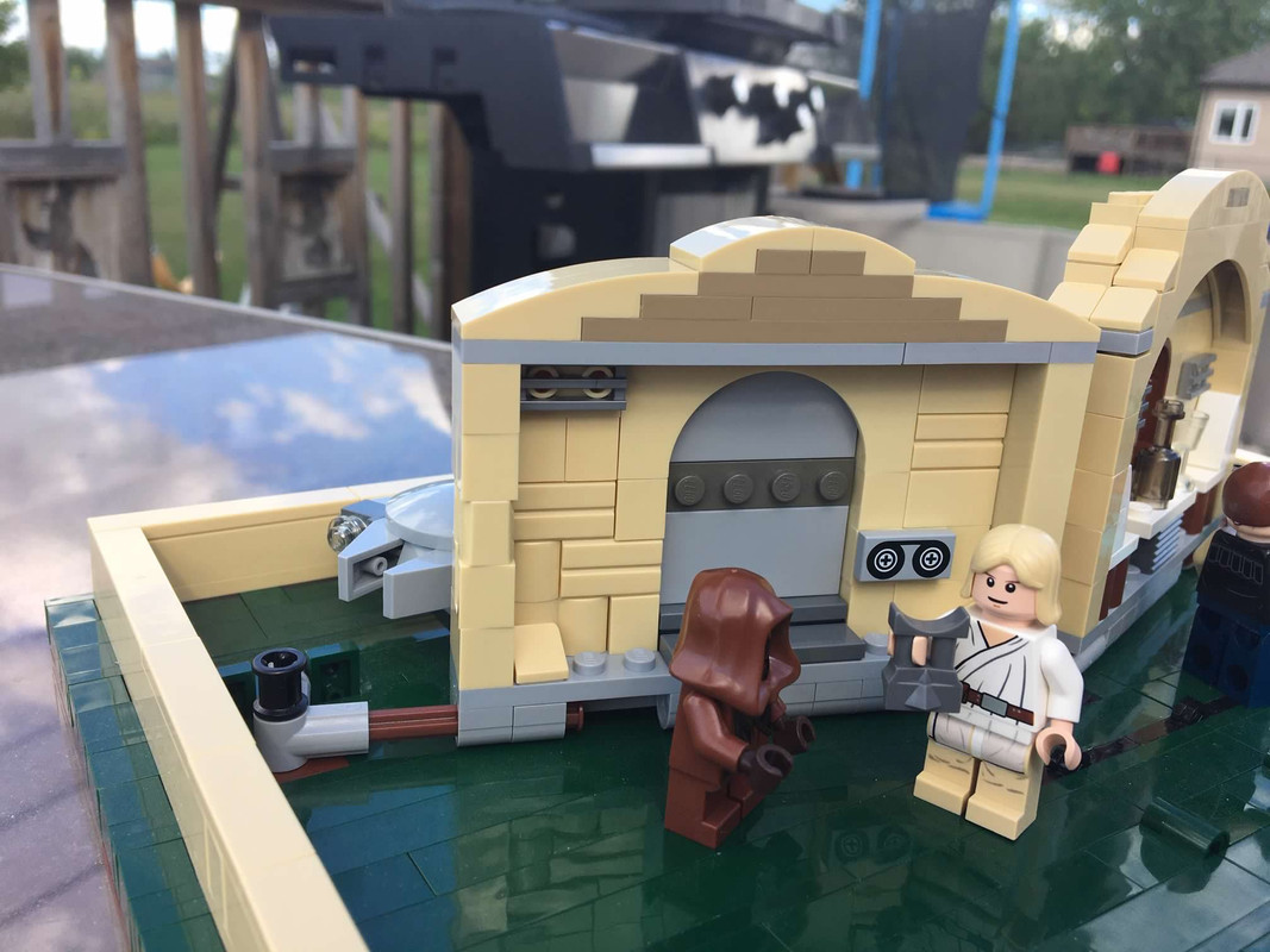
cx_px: 635
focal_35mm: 29
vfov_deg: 48.2
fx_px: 1064
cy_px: 476
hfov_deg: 61.7
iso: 25
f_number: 2.2
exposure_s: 1/469
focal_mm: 4.15
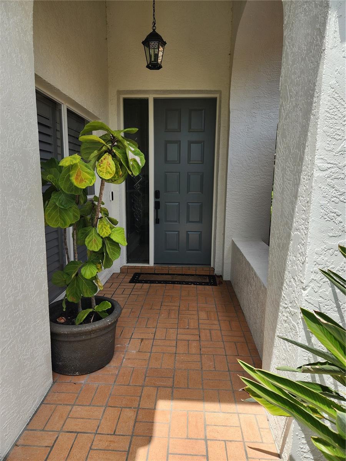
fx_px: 307
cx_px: 173
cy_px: 230
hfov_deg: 58.9
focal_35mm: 23
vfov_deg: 73.9
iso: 20
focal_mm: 5.4
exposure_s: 1/850
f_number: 1.8
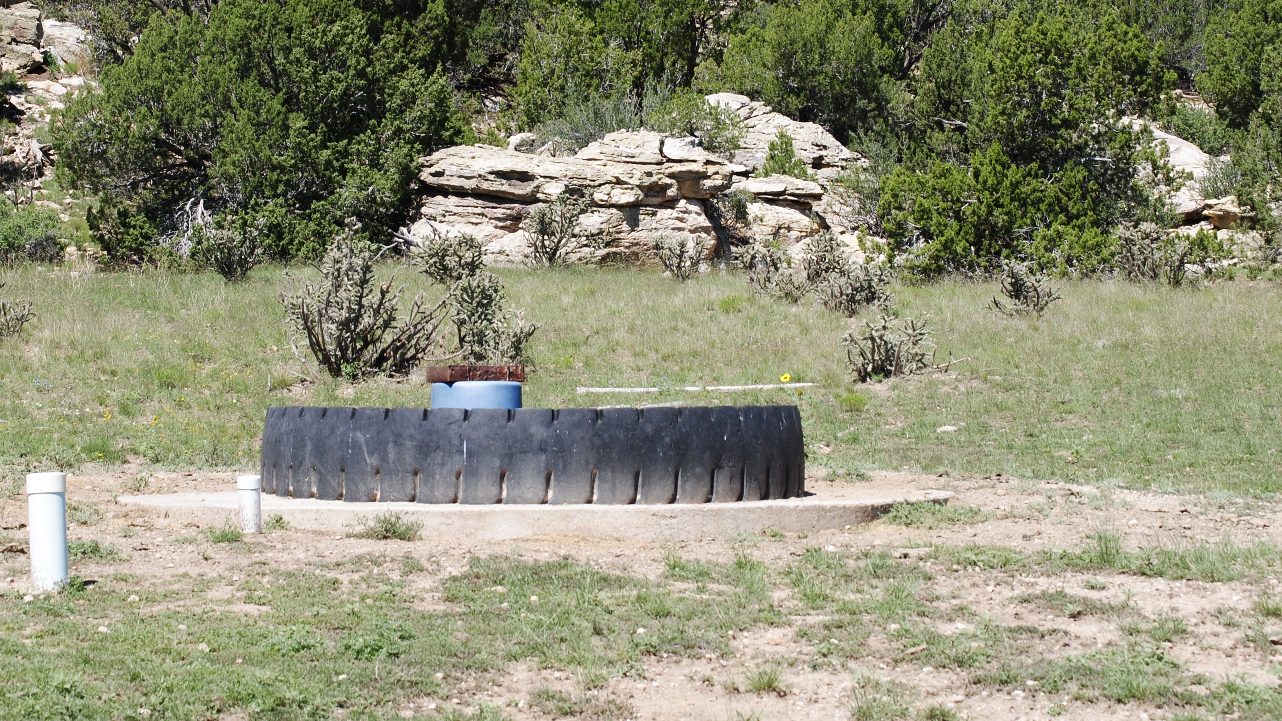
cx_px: 625
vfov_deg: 10.9
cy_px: 276
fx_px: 3762
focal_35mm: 111
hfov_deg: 19.3
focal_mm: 55
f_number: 10
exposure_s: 1/250
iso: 200
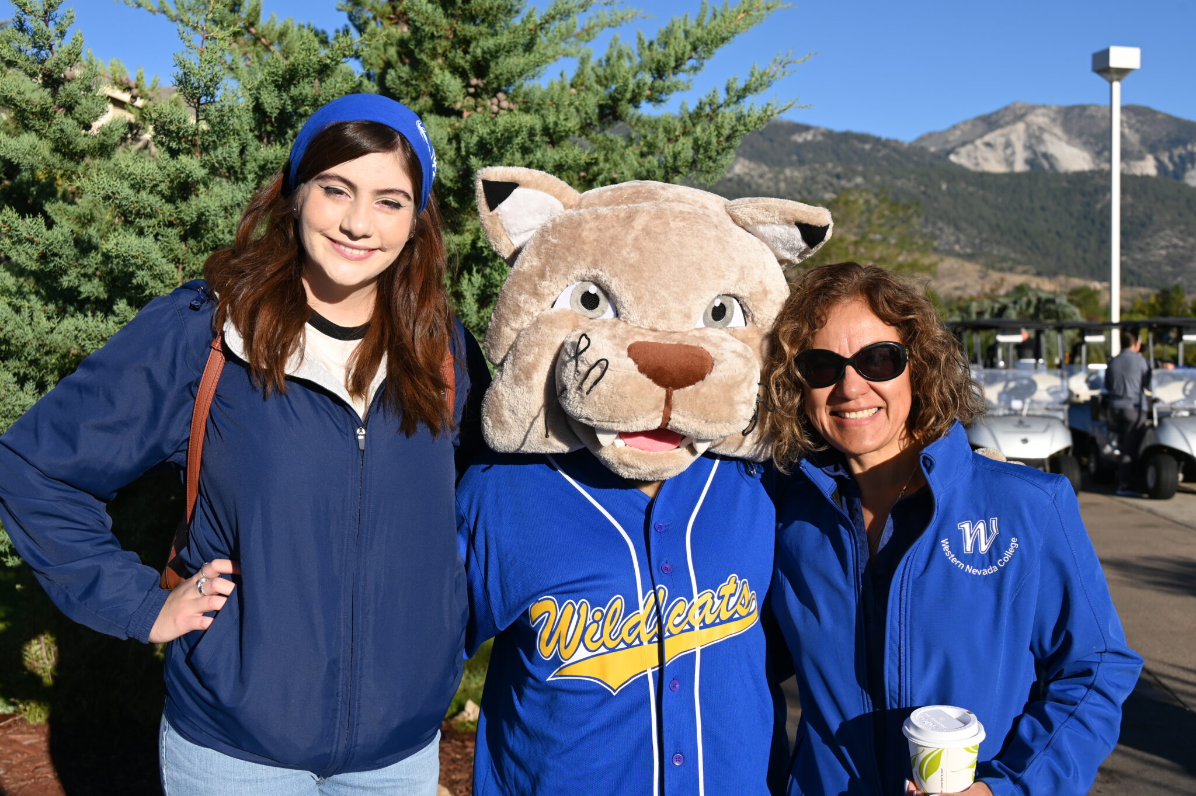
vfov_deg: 31.9
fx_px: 1394
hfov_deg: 46.4
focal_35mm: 42
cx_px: 598
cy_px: 398
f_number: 7.1
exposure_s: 1/400
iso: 100
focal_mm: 42
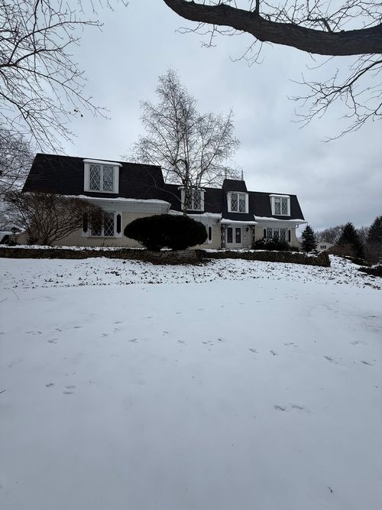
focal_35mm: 14
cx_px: 191
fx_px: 206
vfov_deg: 102.1
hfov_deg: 85.7
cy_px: 255
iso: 50
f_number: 2.2
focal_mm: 2.22
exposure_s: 1/326
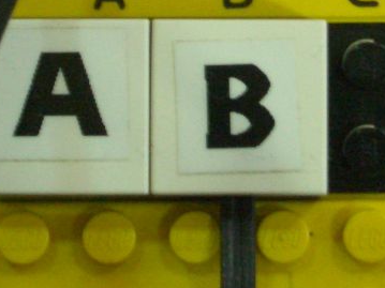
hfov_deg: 9.9
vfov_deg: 7.4
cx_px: 278
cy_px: -96
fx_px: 2213
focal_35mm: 199
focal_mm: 10.2
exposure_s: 1/15
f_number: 3.5
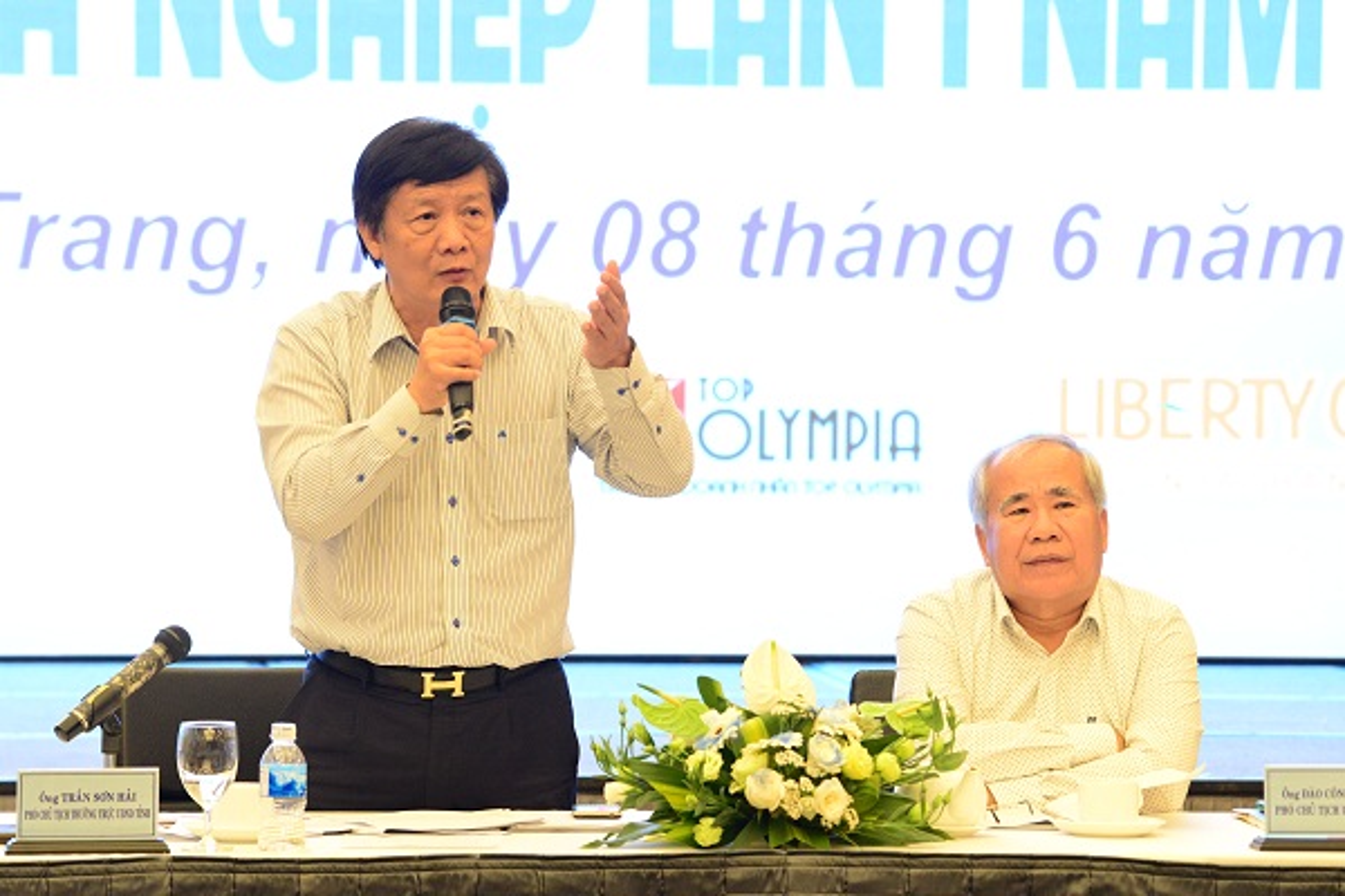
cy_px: 448
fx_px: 7472
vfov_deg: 6.9
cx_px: 672
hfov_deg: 10.3
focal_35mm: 200
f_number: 6.3
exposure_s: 1/20
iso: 5000
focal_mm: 200
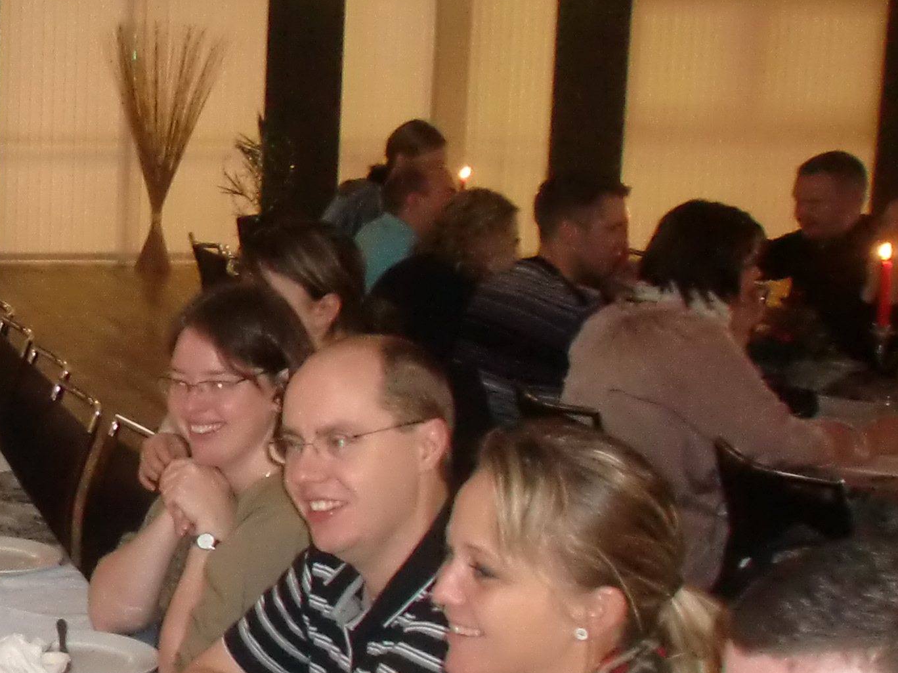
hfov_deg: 22.6
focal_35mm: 76
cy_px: 402
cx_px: -309
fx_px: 1972
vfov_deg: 19.4
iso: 400
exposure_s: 1/60
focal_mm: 4.65
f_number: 2.6
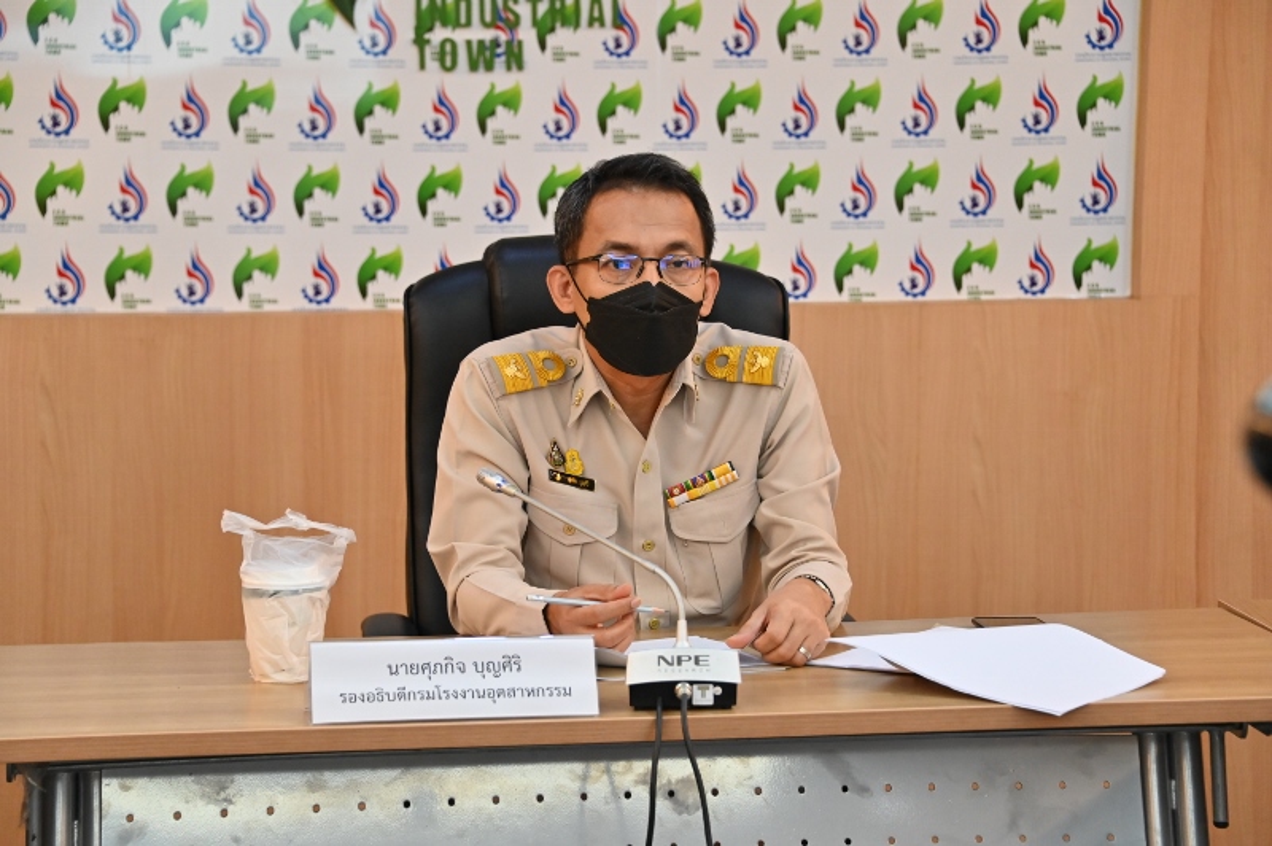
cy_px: 423
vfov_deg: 12.2
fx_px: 3954
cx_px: 636
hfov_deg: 18.3
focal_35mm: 112
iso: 4000
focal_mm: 112
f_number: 5.6
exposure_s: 1/100
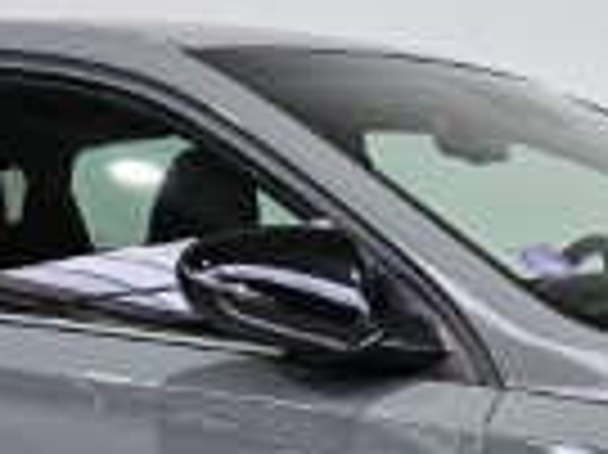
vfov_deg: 12.9
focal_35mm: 109
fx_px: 1913
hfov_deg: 17.9
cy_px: 674
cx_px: 491
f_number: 1.7
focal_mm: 6.3
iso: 160
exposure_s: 1/180
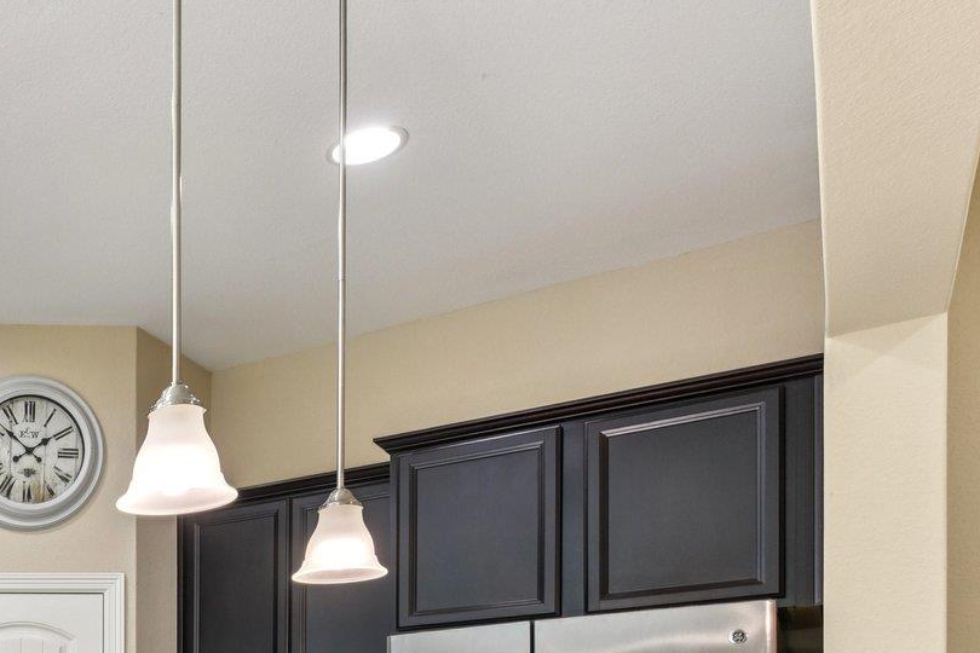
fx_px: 1170
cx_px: -240
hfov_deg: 34.6
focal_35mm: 43
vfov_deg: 27.4
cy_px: 788
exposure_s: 1/15
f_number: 8
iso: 360
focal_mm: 17
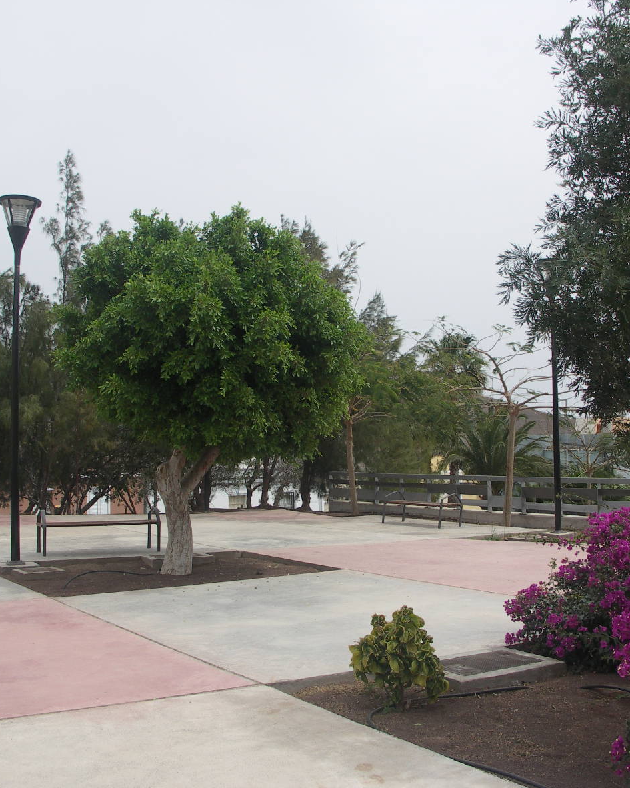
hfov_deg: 40.1
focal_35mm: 37
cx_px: 343
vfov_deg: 49.1
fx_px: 863
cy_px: 393
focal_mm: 7.2
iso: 100
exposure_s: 1/1250
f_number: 4
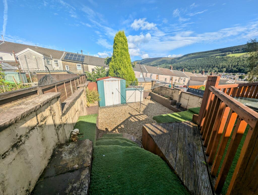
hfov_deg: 110.5
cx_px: 129
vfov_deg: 94.6
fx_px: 90
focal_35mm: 12
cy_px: 98
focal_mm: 2.23
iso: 38
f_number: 1.95
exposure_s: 1/2101
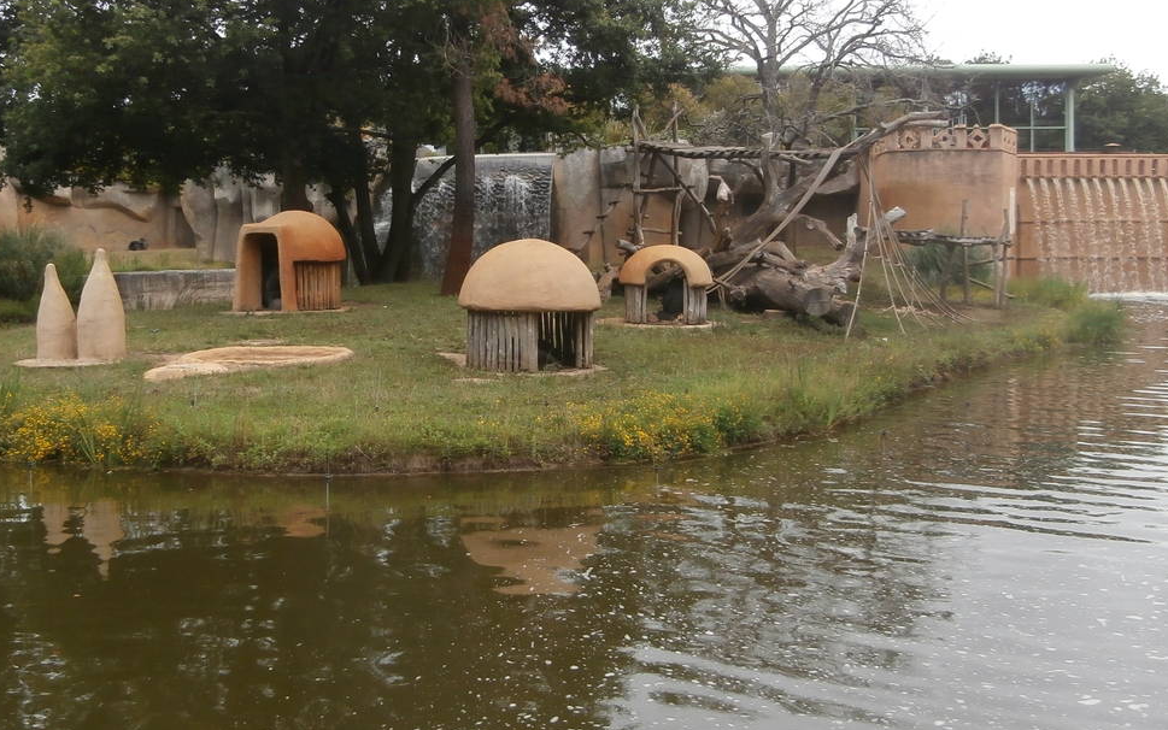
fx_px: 1337
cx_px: 567
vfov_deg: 30.3
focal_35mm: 42
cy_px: 242
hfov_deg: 47.2
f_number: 3
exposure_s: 1/200
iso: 100
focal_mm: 4.2
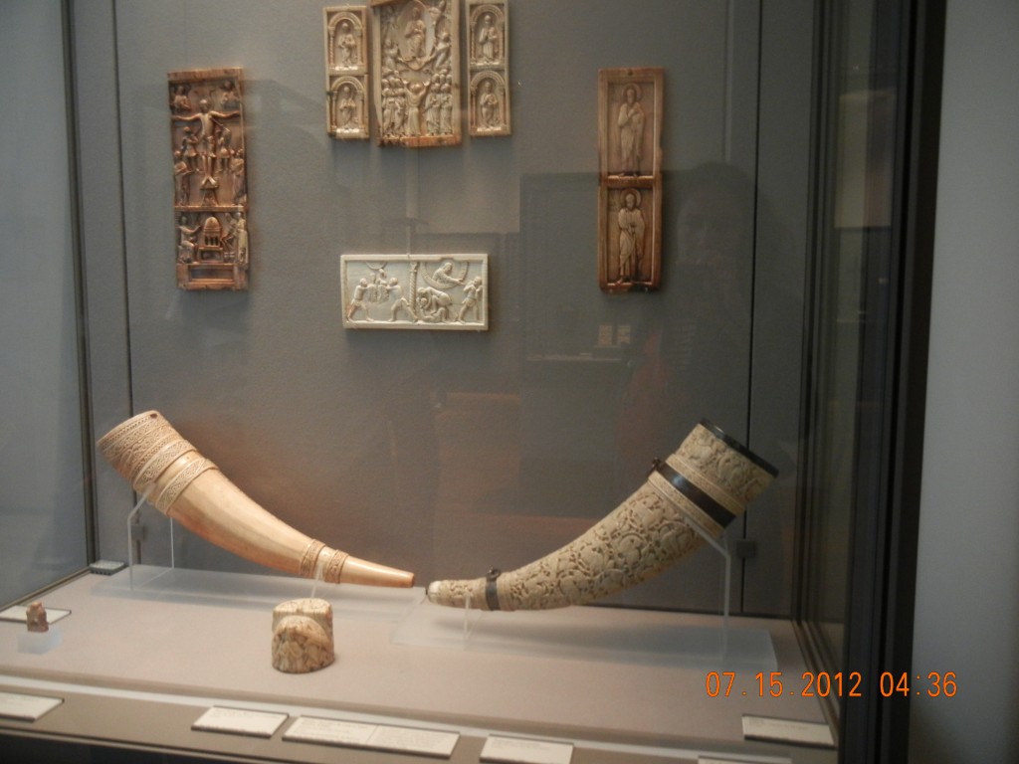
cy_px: 382
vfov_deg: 46.8
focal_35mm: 30
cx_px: 510
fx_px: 883
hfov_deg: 60.0
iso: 400
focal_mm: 5.4
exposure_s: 1/17.2
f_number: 3.5
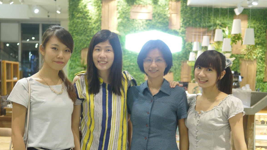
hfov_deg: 35.4
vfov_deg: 20.2
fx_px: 418
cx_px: 133
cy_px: 119
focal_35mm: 59
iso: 250
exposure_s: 1/60
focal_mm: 20
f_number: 1.7
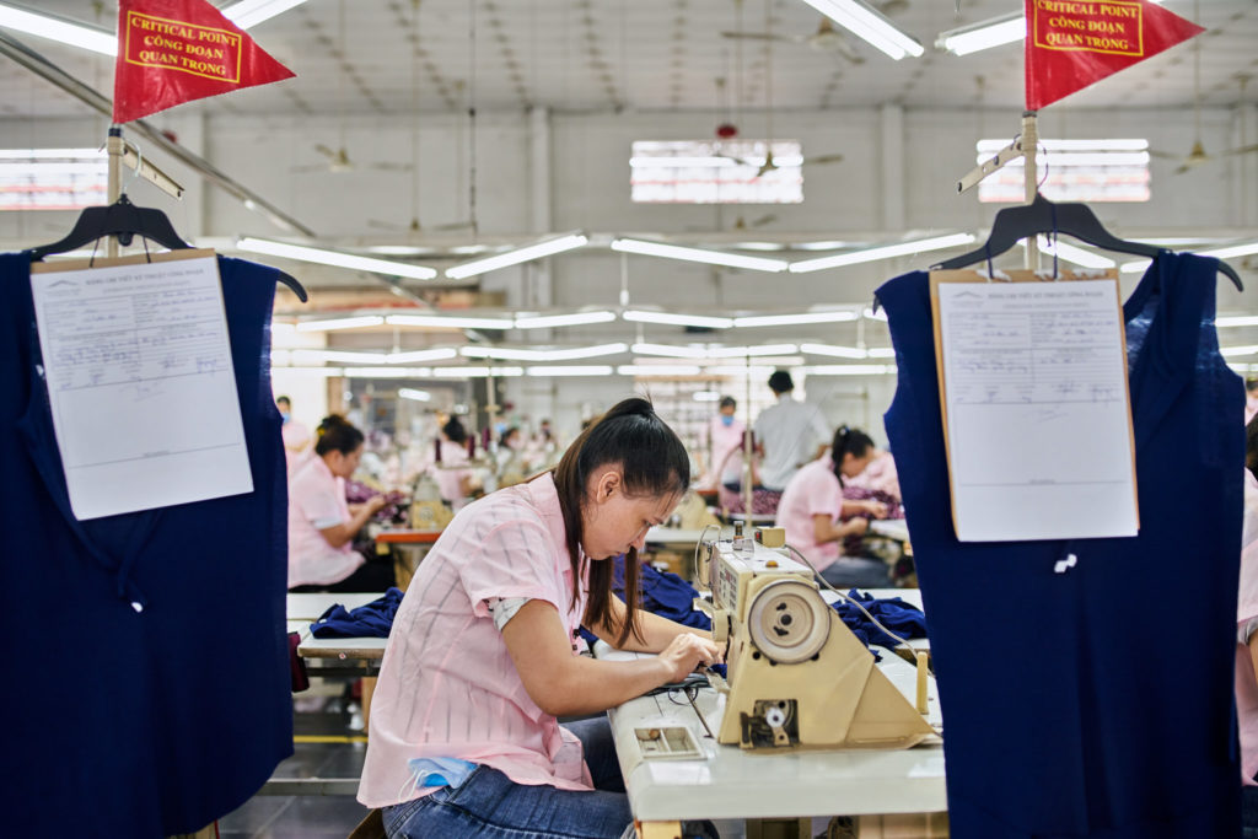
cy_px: 420
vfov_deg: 37.9
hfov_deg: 54.4
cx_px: 629
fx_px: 1223
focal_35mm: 35
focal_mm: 35
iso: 640
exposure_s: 1/320
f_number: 2.2
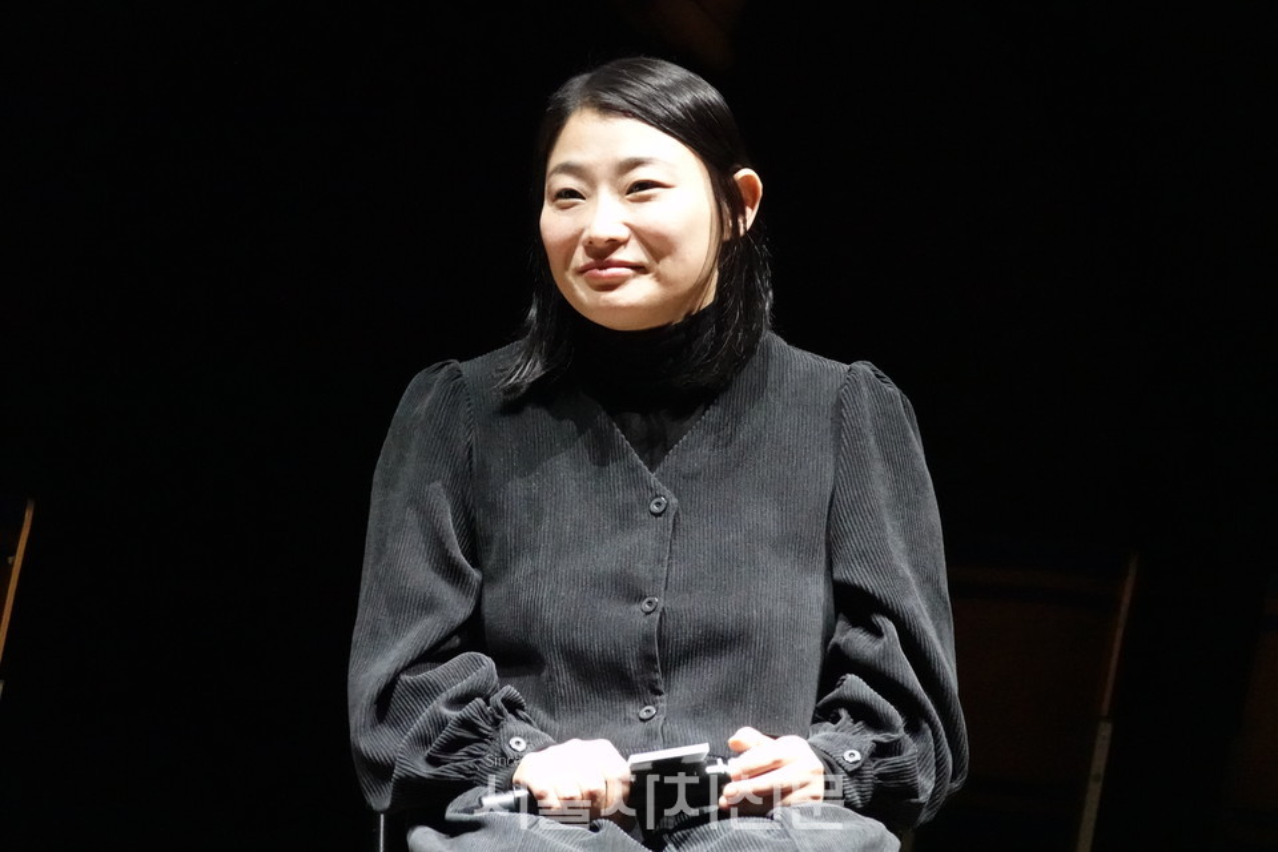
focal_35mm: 380
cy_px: 426
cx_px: 639
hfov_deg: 5.4
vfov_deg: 3.6
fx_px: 13489
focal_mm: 139.53
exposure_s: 1/250
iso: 5000
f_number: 4
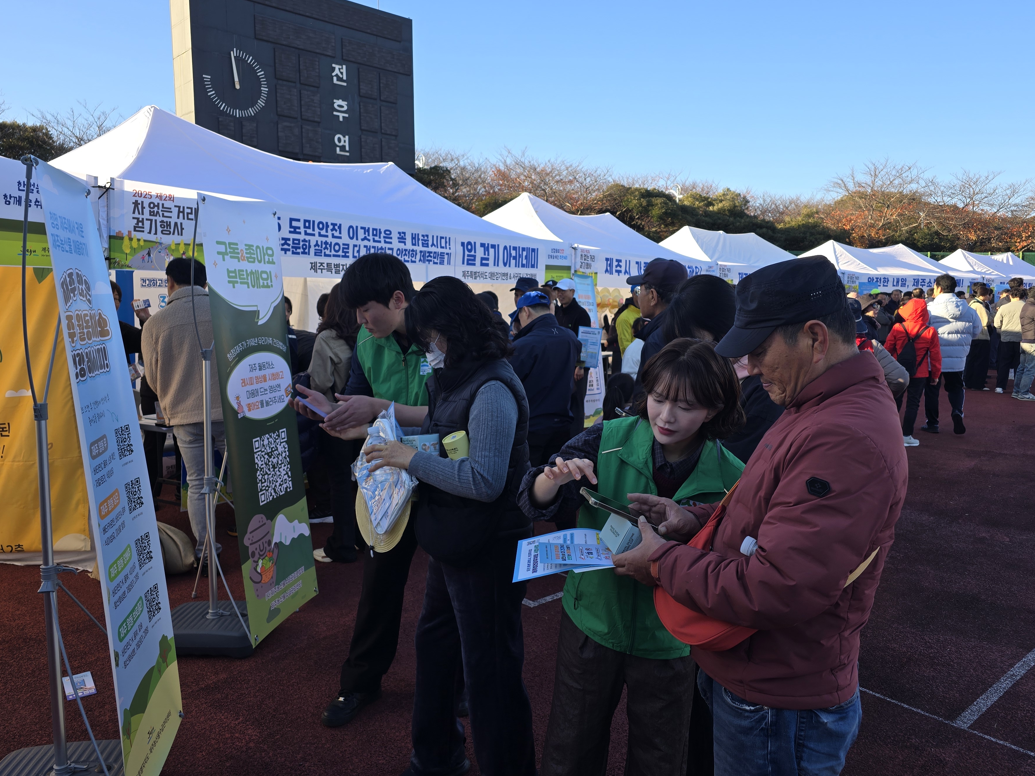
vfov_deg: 53.1
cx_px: 527
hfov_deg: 67.3
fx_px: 777
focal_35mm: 26
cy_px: 394
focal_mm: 6.3
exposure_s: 1/232
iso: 12
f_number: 1.7
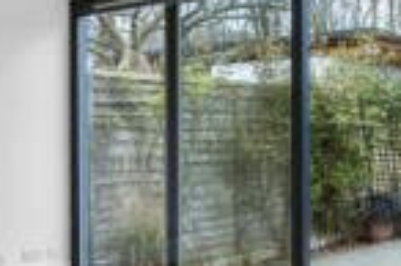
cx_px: 266
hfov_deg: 31.7
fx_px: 701
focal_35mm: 63
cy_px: 126
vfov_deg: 21.5
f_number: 16
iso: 250
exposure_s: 1/5
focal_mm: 14
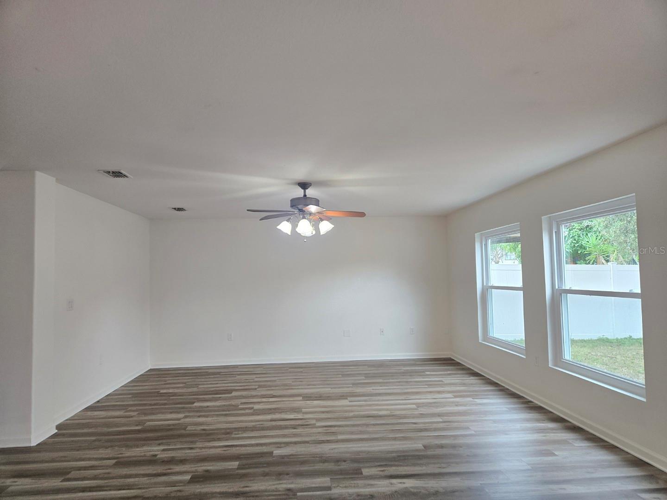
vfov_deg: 58.9
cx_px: 334
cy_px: 250
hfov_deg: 73.9
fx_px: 443
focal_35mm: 23
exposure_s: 1/120
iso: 250
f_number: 1.8
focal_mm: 5.4
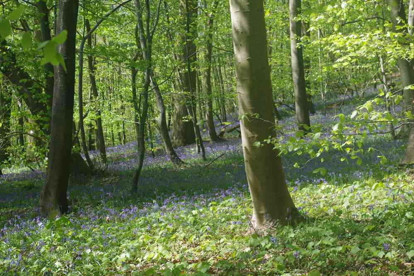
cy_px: 138
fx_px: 949
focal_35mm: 82
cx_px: 207
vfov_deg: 16.6
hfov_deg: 24.6
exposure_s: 1/100
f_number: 9
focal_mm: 55
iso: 400
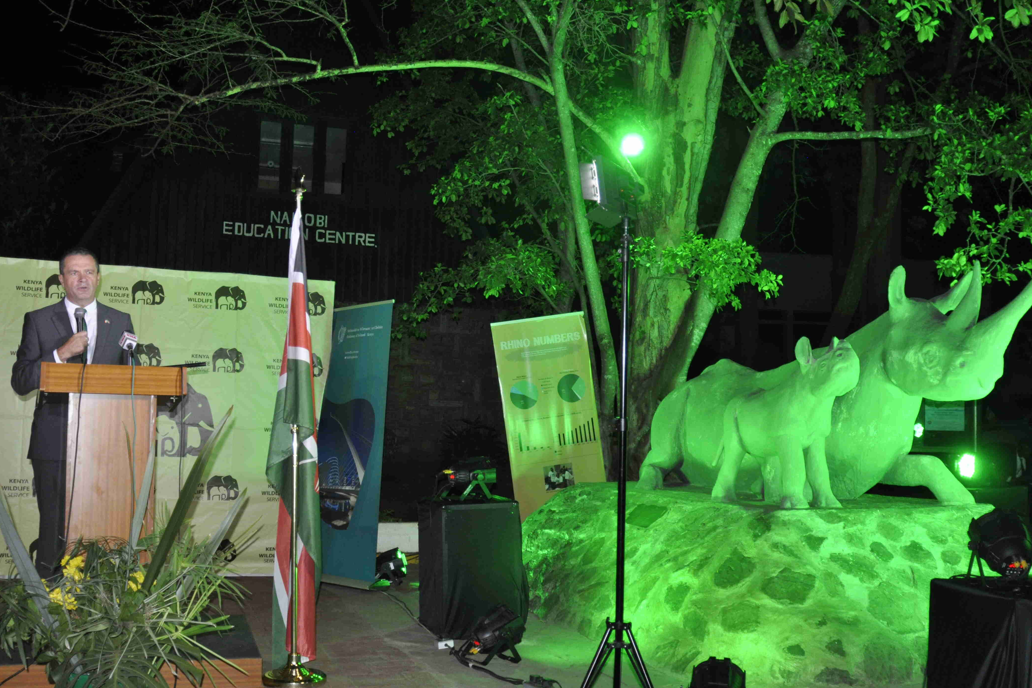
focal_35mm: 37
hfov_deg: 51.9
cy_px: 345
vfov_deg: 35.9
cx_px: 526
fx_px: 1061
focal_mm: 24
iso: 800
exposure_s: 1/100
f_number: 3.5
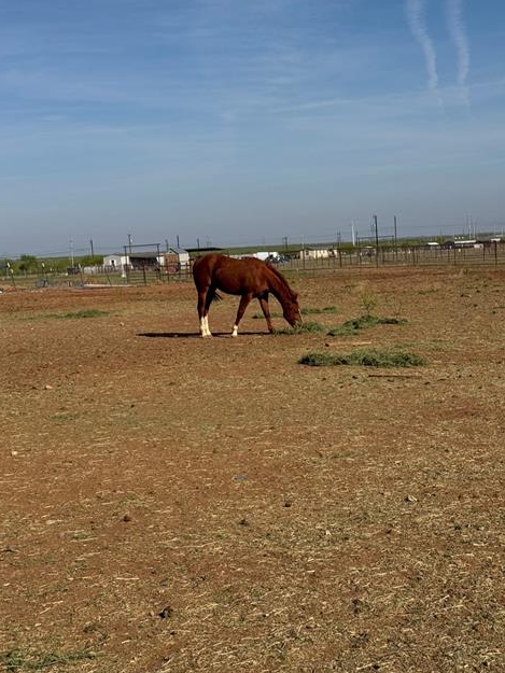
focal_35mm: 59
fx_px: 1147
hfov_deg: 24.8
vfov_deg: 32.7
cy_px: 304
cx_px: 248
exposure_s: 1/9009
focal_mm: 6.76
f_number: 1.78
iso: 64
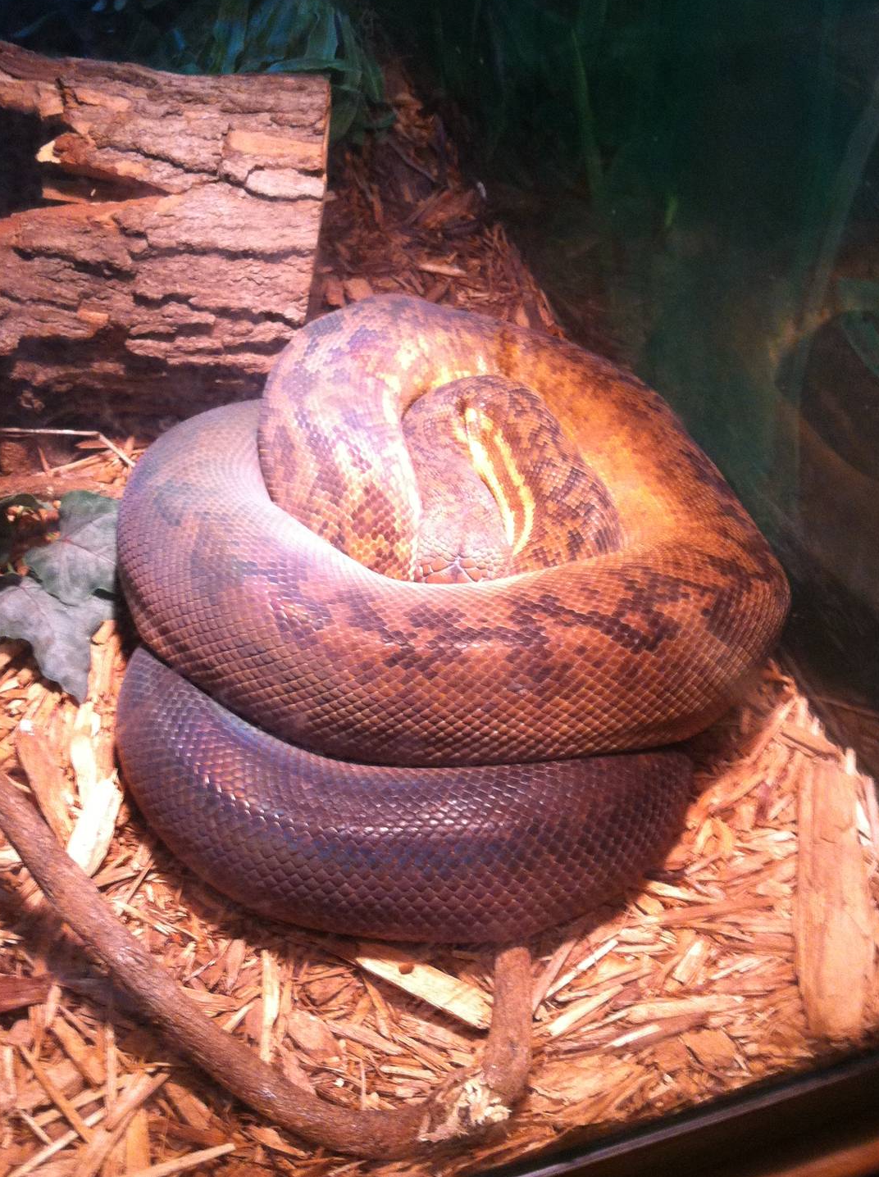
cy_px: 579
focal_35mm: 39
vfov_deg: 47.9
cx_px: 433
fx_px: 1324
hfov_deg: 36.7
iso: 200
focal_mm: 3.85
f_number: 2.8
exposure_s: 1/15
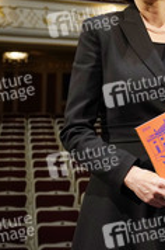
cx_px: 241
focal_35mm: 99
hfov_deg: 13.1
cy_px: 56
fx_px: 683
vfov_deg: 20.5
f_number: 4.5
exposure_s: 1/100
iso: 1600
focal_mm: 39
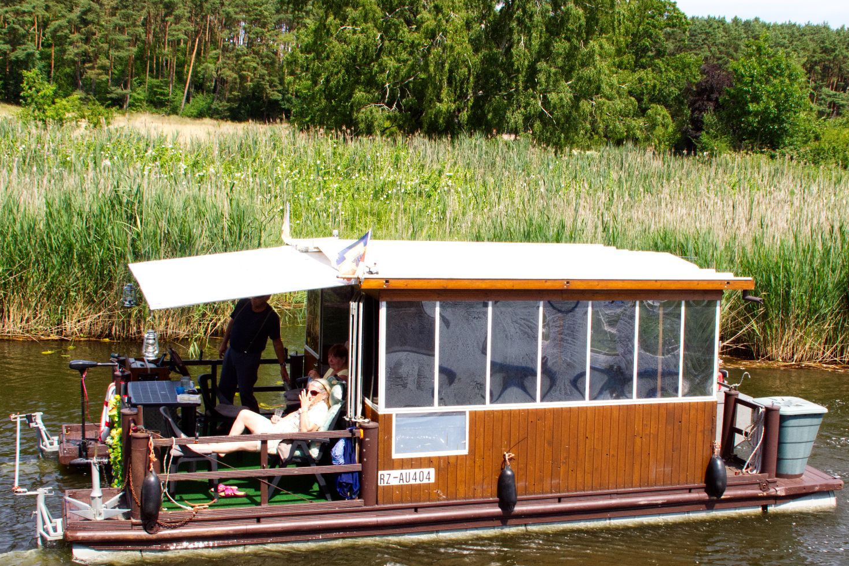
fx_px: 1038
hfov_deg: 44.4
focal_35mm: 44
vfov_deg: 30.4
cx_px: 485
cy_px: 338
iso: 400
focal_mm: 18
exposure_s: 1/500
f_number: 9
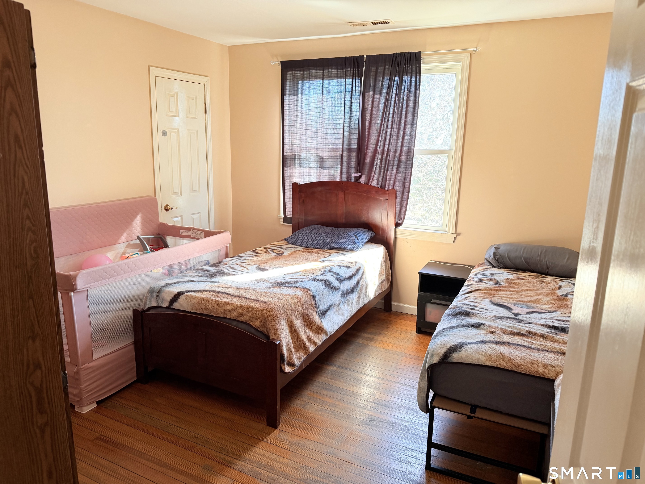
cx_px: 322
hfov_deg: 71.6
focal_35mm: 24
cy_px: 242
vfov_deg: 56.8
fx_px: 447
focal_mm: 6.76
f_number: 1.78
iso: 200
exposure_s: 1/98
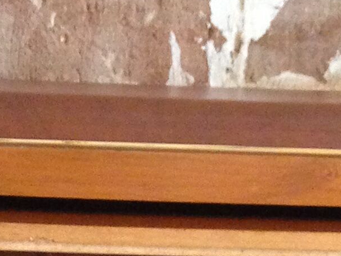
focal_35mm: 178
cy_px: 714
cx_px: 63
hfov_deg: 11.1
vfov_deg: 7.5
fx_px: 1754
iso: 320
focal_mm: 4.12
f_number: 2.4
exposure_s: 1/20
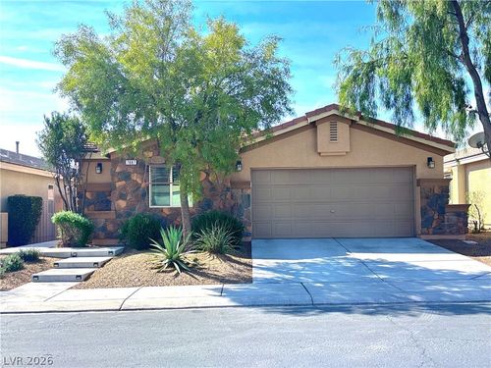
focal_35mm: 39
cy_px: 184
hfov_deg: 47.9
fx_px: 553
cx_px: 246
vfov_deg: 36.8
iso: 50
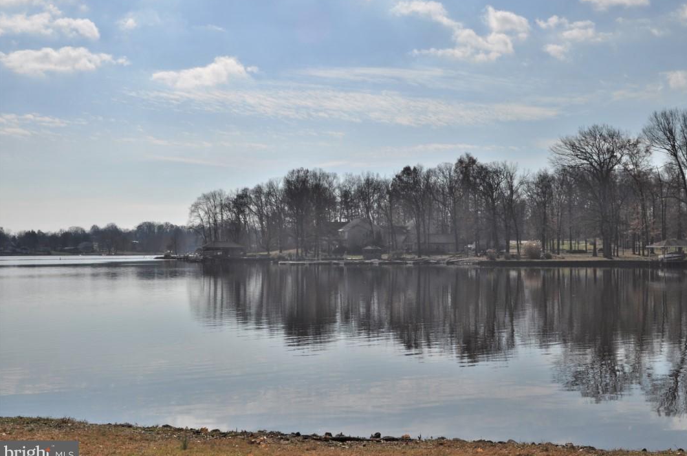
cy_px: 219
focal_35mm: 49
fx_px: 934
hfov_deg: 40.4
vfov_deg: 27.4
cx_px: 372
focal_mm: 30
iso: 200
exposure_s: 1/200
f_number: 29
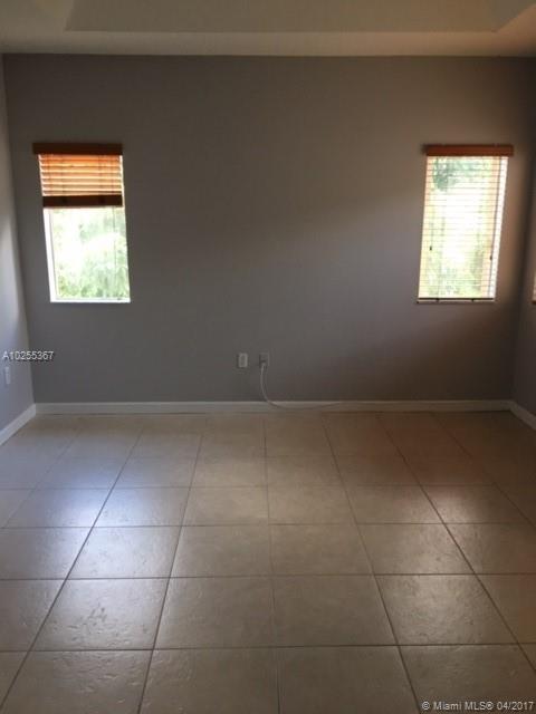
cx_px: 268
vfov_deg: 61.7
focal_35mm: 29
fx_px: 599
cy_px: 357
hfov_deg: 48.2
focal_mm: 4.15
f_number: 2.2
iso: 40
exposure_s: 1/30
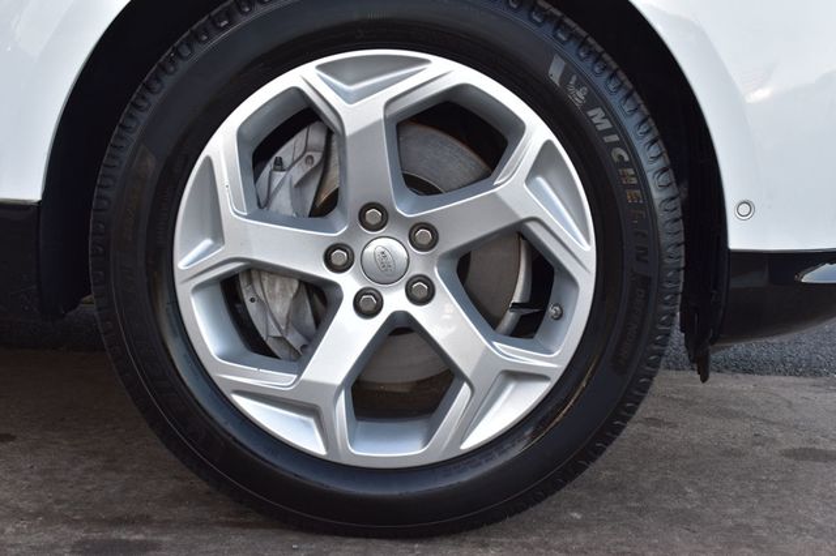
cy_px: 278
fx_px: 1323
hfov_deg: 35.1
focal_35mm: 57
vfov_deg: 23.8
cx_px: 418
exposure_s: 1/60
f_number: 8
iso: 400
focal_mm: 38
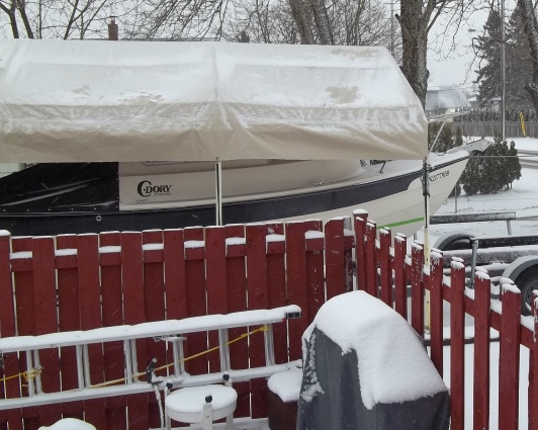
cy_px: 179
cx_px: 328
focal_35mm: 47
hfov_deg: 39.4
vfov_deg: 32.0
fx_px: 748
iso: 64
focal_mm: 5.7
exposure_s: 1/125
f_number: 8.8
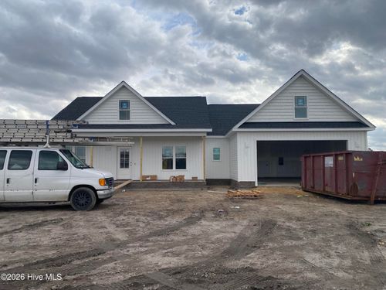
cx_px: 193
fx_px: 290
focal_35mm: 26
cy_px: 145
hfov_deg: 67.3
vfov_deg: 53.1
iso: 32
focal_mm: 4.25
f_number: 1.8
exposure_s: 1/2625
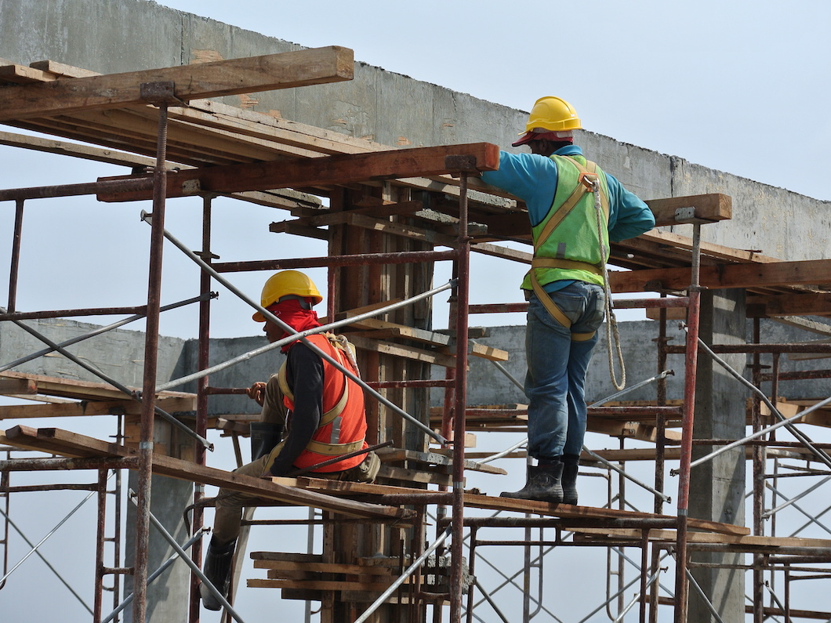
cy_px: 311
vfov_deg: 11.1
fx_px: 3217
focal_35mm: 134
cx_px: 446
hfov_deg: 14.7
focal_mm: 45.9
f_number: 4.5
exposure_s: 1/640
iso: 100
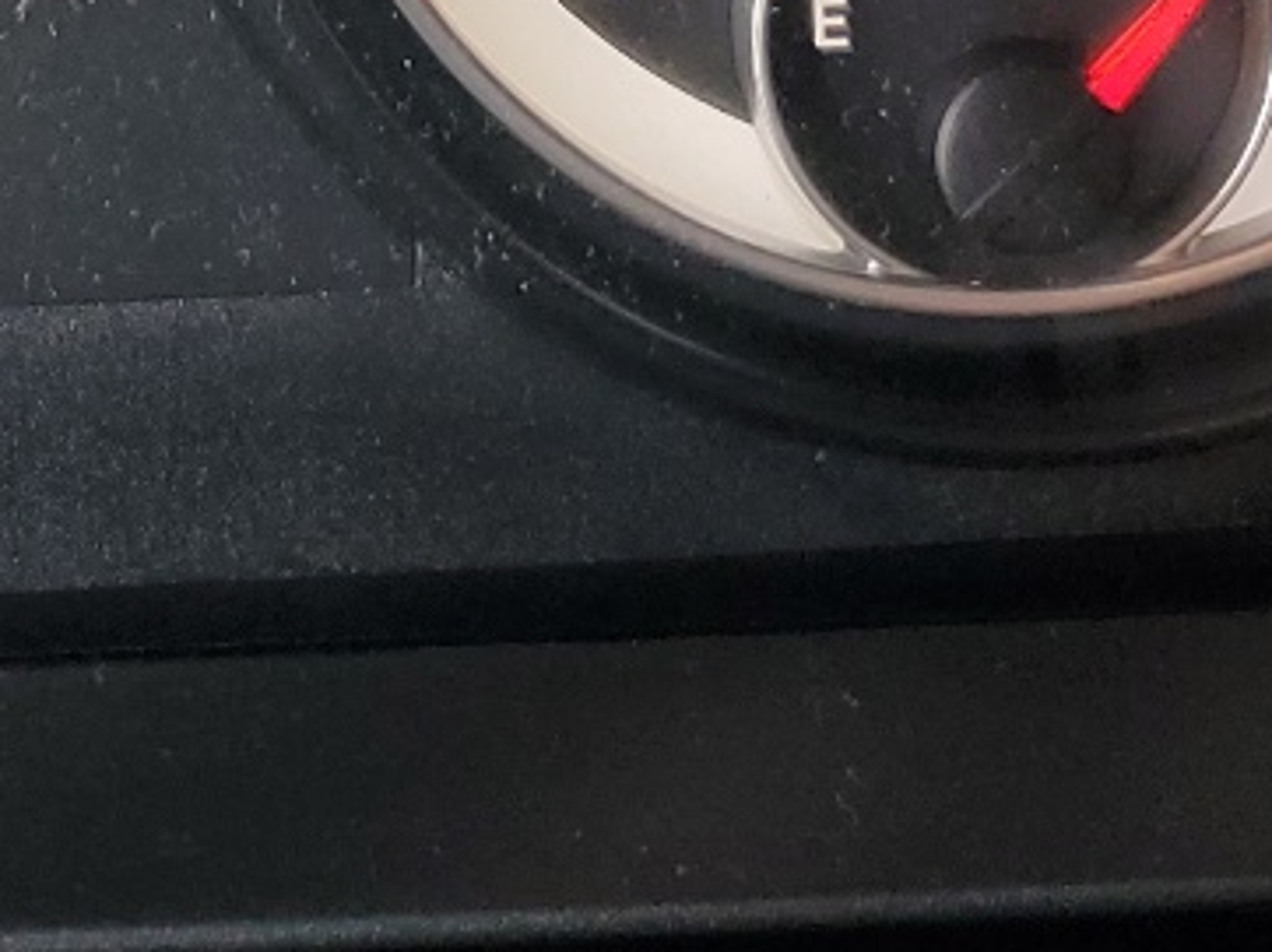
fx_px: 4223
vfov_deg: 11.5
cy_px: -980
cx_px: -32
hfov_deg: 16.7
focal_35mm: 115
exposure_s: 1/60.2
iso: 63
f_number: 1.5
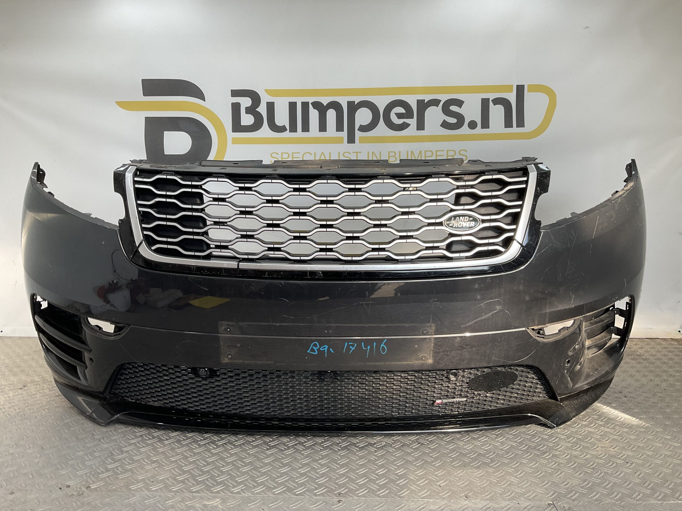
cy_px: 256
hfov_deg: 61.7
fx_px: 571
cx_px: 341
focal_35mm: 29
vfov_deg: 48.2
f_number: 1.8
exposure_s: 1/202
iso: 16
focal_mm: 3
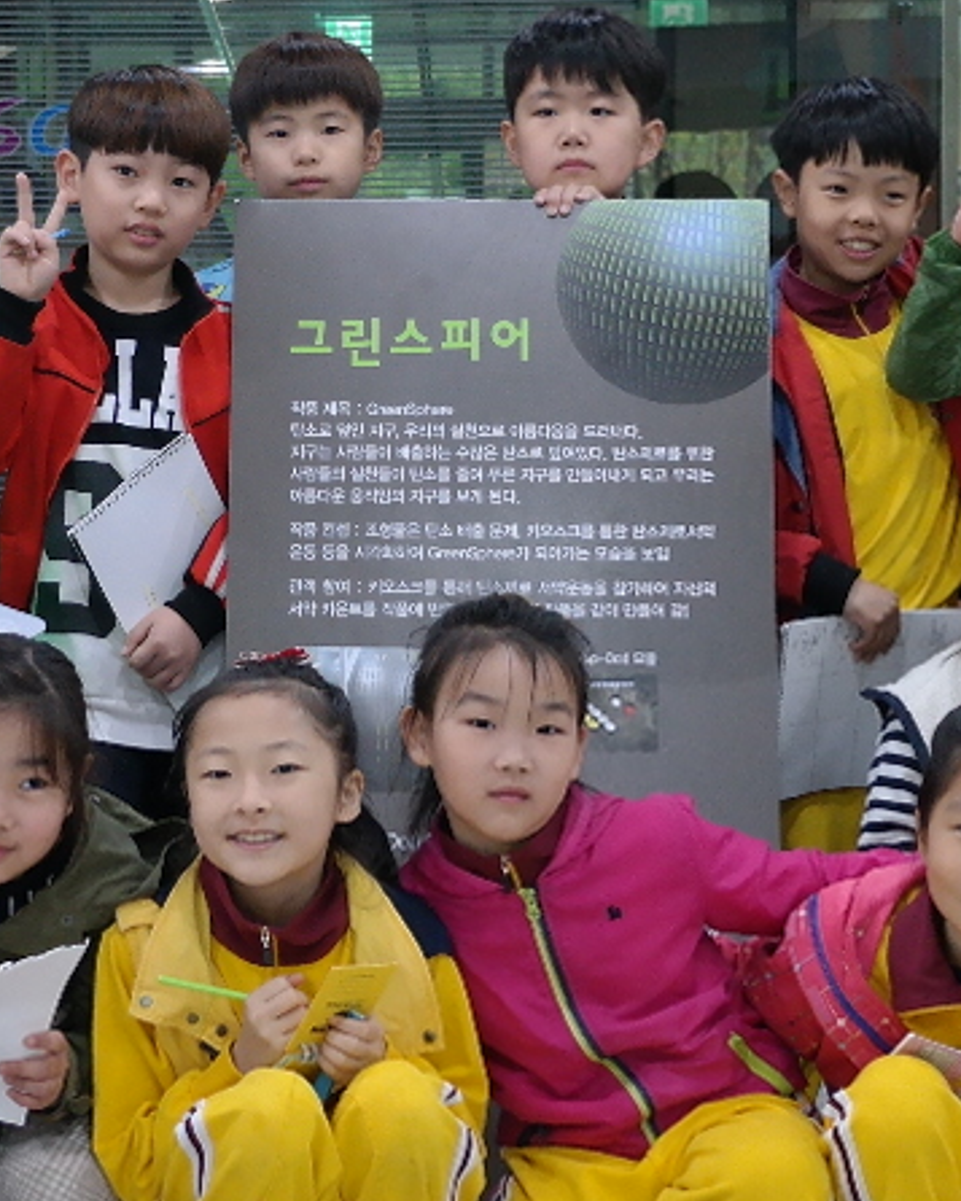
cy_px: 372
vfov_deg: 17.6
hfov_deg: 14.1
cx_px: 258
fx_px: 3874
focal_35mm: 109
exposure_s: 1/40
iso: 800
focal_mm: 20
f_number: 3.5
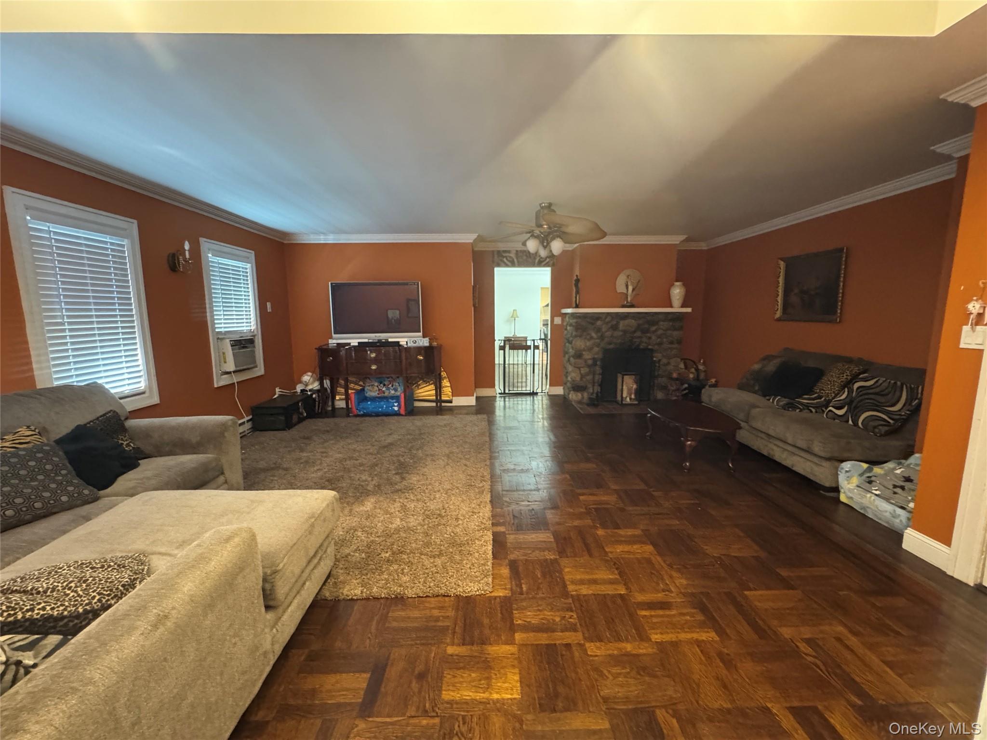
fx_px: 399
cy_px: 370
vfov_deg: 85.7
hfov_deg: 102.1
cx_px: 494
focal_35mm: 14
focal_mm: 2.22
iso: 1000
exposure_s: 1/40
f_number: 2.2
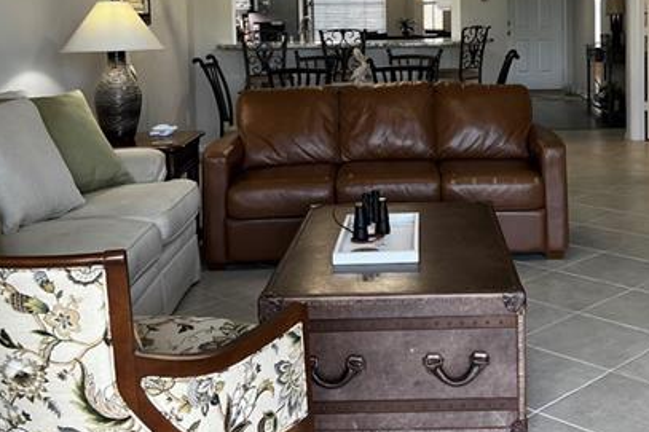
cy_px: 56
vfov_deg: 25.7
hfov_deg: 38.5
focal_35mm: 51
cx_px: 427
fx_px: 919
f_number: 1.5
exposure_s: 1/120
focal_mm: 5.7
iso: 100
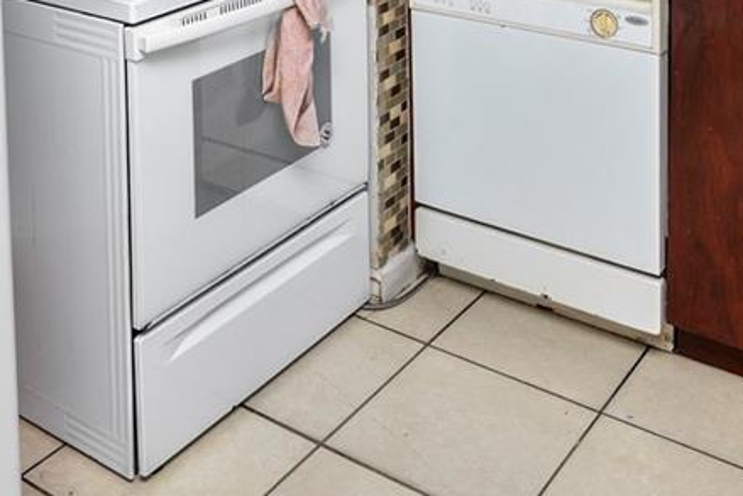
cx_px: 308
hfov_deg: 38.8
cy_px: -240
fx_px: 1053
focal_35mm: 51
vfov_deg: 22.1
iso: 320
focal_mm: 14
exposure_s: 1/80
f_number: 7.1
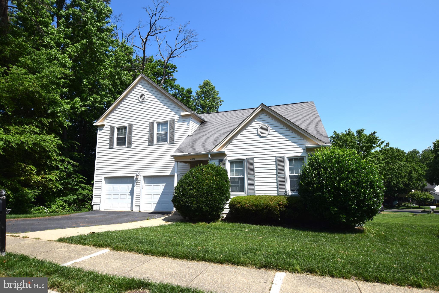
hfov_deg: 85.4
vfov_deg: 63.2
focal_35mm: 20
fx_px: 238
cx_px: 220
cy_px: 146
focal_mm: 13
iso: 200
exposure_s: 1/400
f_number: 10
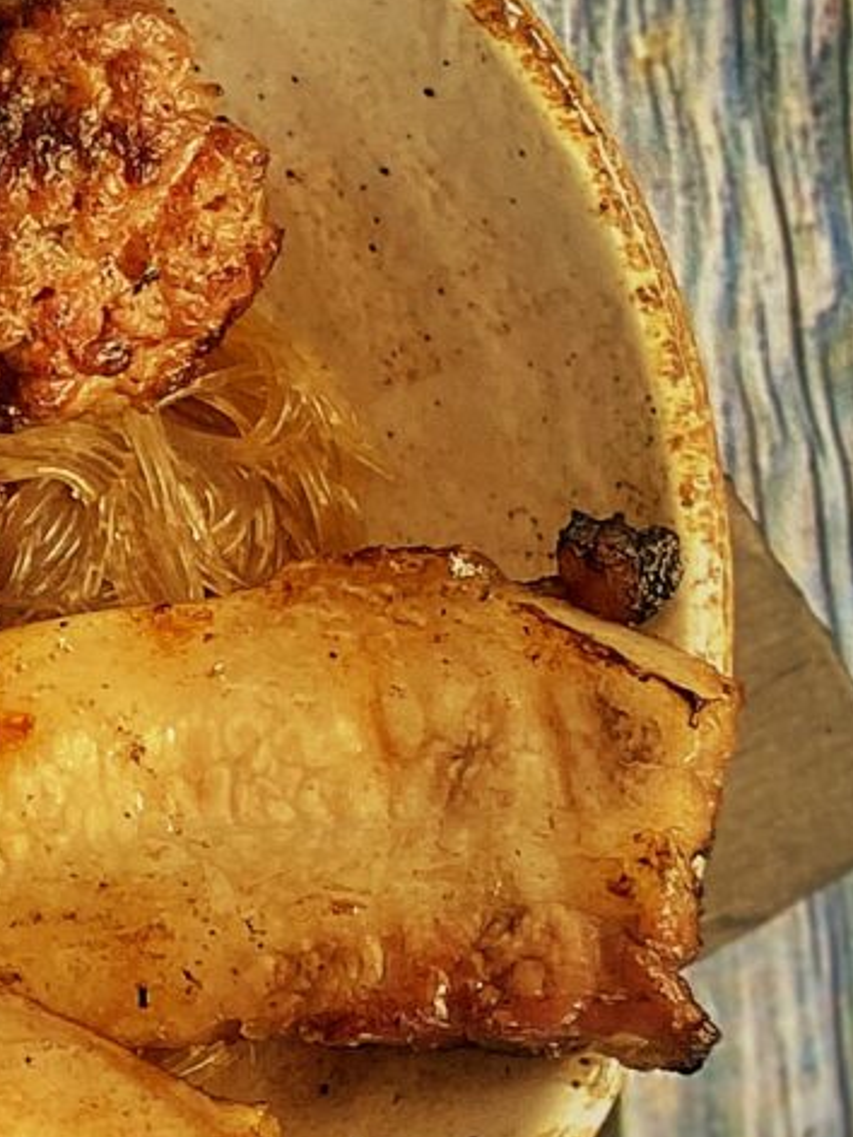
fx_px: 4633
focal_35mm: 141
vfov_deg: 13.9
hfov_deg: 9.4
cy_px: 96
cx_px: -1212
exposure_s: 1/50
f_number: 1.8
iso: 80
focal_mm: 4.25
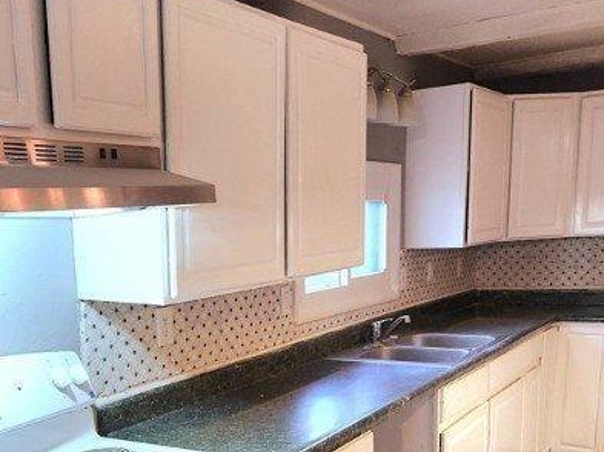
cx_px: 209
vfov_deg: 30.8
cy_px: 403
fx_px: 784
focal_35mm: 45
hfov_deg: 41.6
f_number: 1.8
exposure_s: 1/120
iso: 400
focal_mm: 5.4
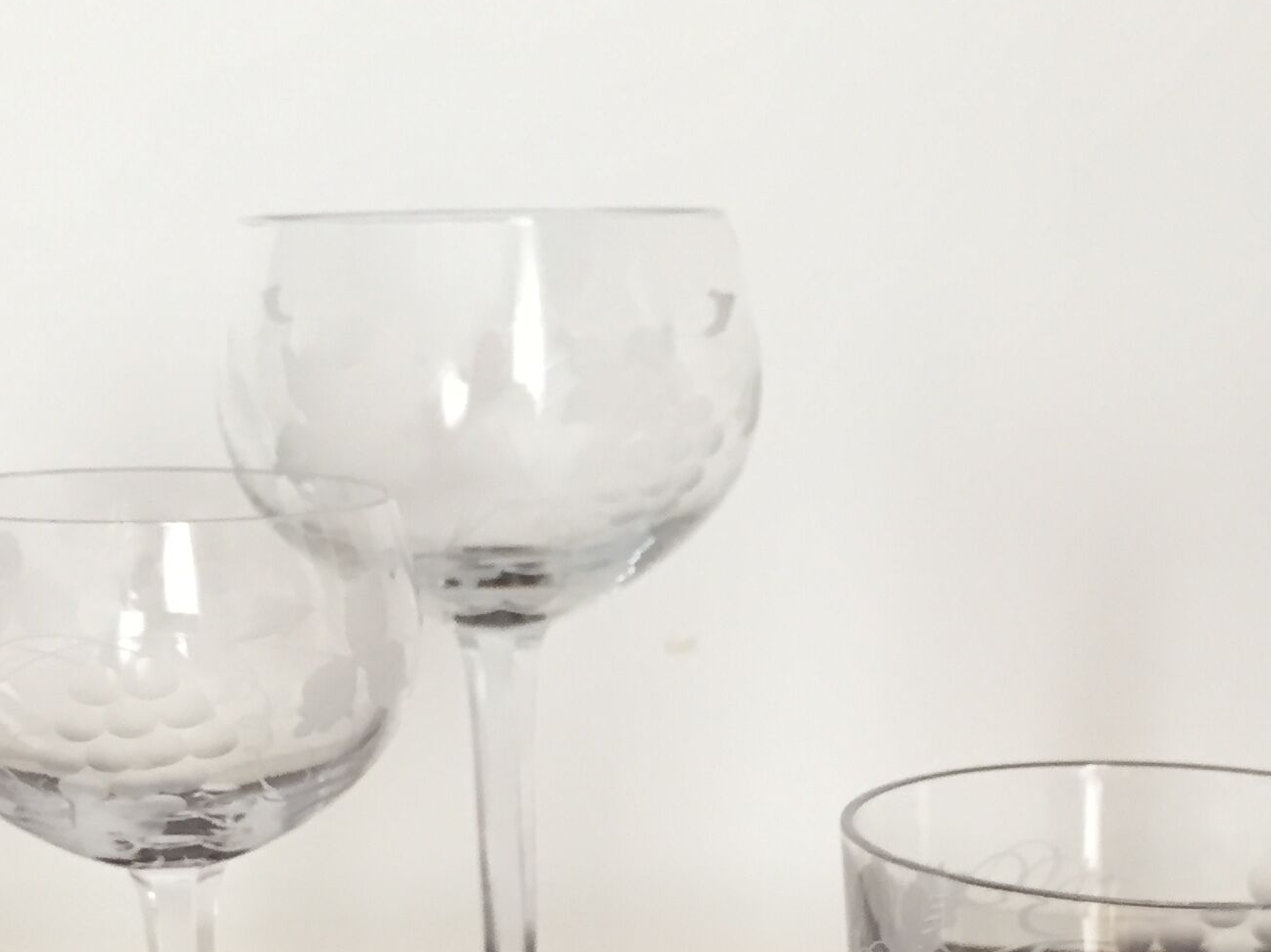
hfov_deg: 26.7
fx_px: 2680
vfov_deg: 19.0
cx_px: 650
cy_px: 1139
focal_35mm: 73
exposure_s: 1/33
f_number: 2.2
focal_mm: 4.15
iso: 50
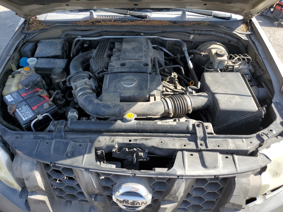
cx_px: 142
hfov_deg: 67.3
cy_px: 106
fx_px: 213
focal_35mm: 26
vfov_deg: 53.1
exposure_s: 1/1000
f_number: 1.5
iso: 50
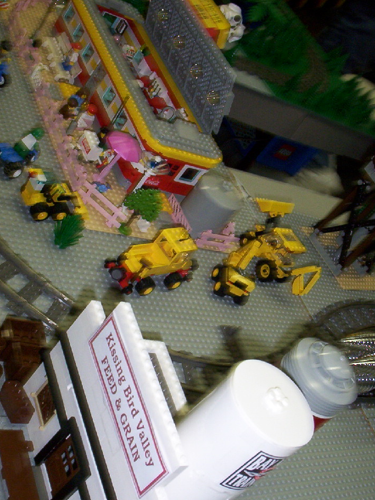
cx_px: 187
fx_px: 707
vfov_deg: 38.9
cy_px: 275
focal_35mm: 49
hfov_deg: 29.7
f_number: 4.5
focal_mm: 6
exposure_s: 1/30
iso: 140
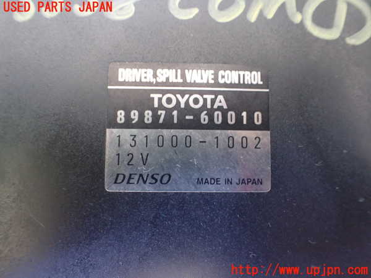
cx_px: 186
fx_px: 322
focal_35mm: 30
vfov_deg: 46.8
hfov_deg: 60.0
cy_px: 139
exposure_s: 1/30
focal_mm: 5.4
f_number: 2.3
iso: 800
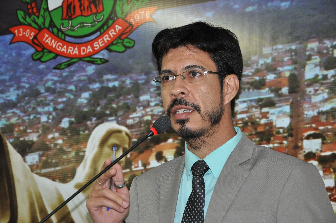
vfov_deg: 10.7
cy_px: 112
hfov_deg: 16.1
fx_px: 1189
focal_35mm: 128
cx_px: 168
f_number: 5.6
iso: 800
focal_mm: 85
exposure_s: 1/60
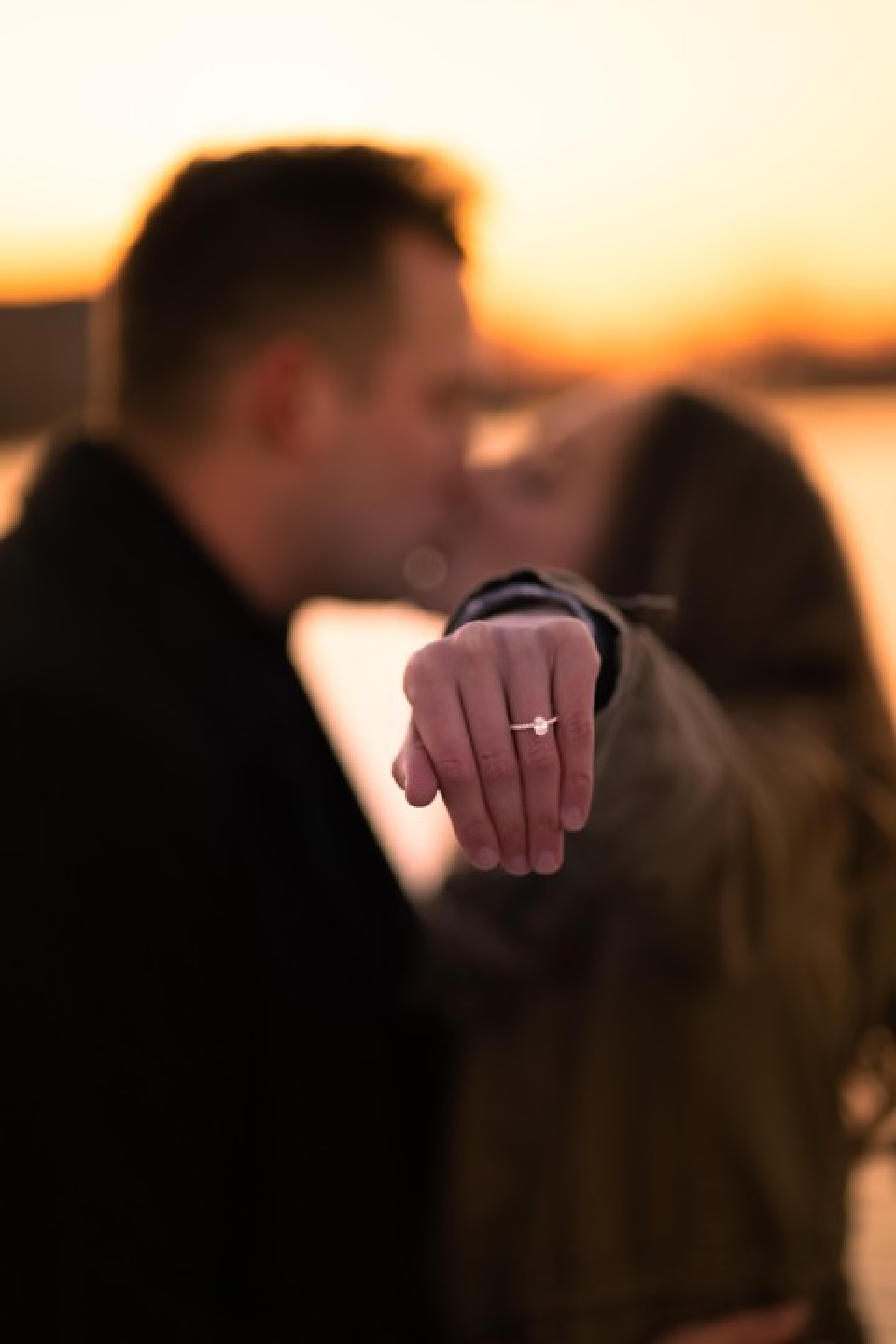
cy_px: 672
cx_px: 448
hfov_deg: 16.1
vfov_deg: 23.9
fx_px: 3173
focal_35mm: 85
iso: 100
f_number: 1.8
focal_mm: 85
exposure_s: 1/320
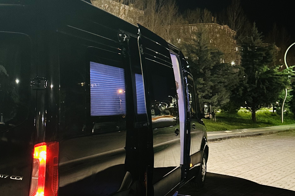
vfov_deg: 24.7
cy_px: 45
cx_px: 74
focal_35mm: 54
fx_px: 443
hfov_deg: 36.0
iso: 1600
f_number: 1.78
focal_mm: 6.86
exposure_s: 1/25
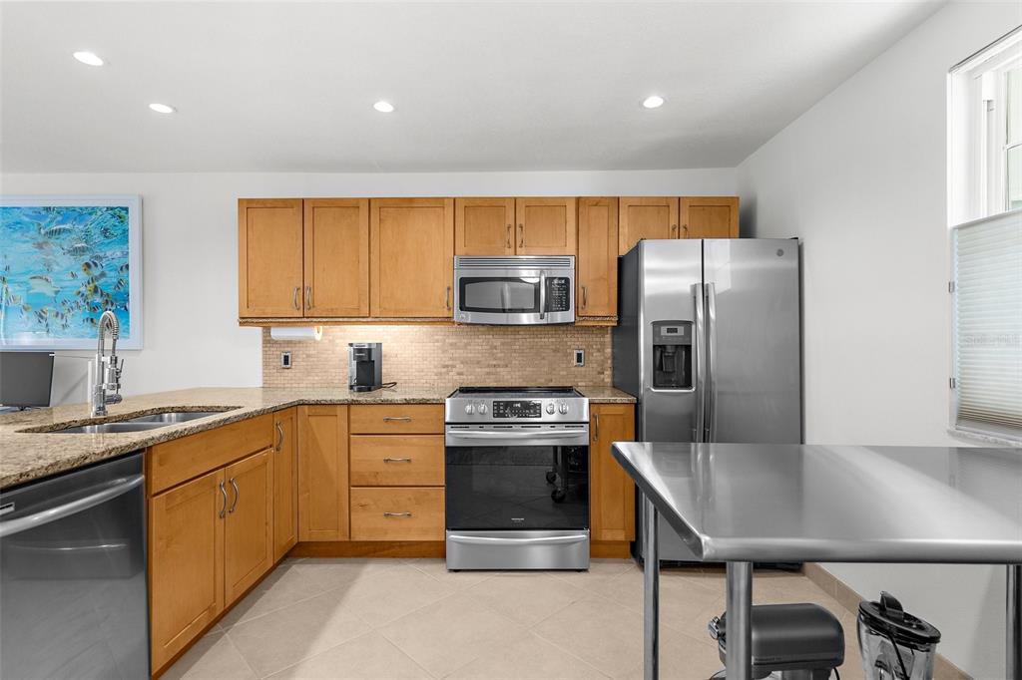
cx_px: 511
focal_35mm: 17
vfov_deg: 70.4
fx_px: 482
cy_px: 340
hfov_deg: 93.3
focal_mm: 17
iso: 400
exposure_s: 1/5
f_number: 7.1
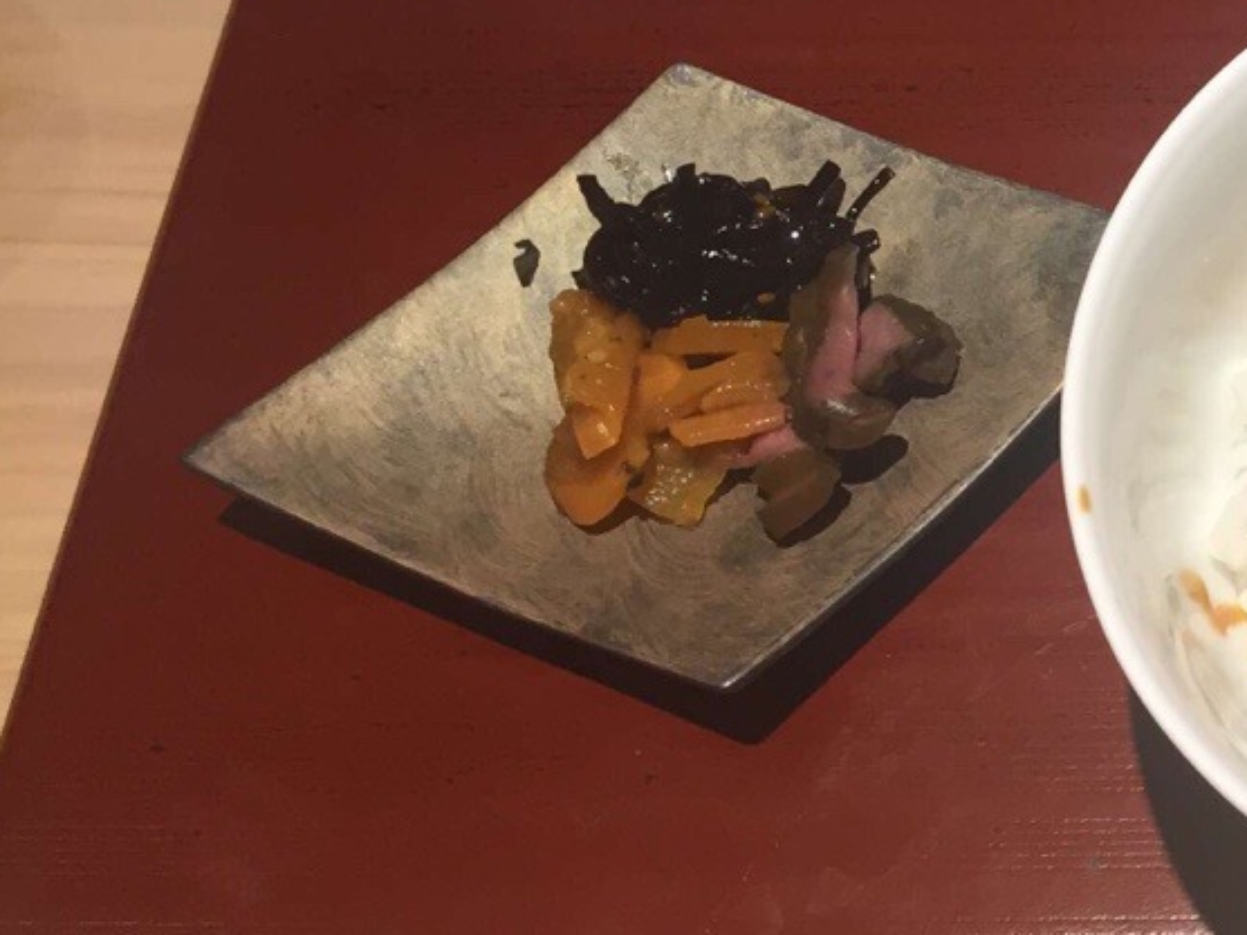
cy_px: -74
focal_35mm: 73
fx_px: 2630
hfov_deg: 23.9
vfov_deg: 19.4
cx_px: 1554
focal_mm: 4.15
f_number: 2.2
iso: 32
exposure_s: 1/33
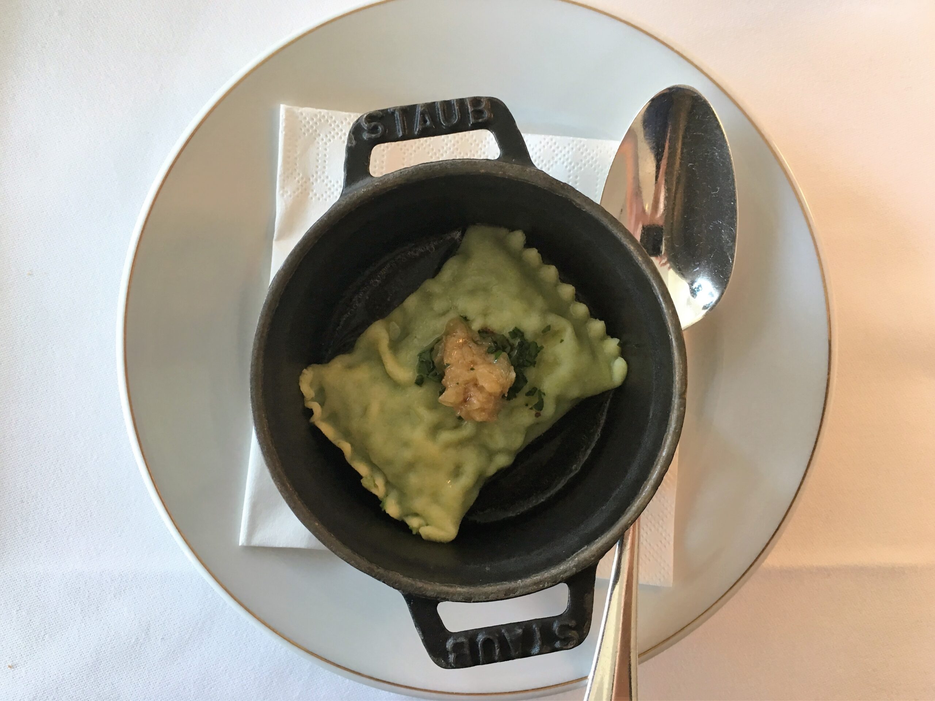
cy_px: 350
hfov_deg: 61.7
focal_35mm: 29
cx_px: 468
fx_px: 783
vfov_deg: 48.2
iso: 100
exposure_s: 1/33
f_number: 2.2
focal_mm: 4.15
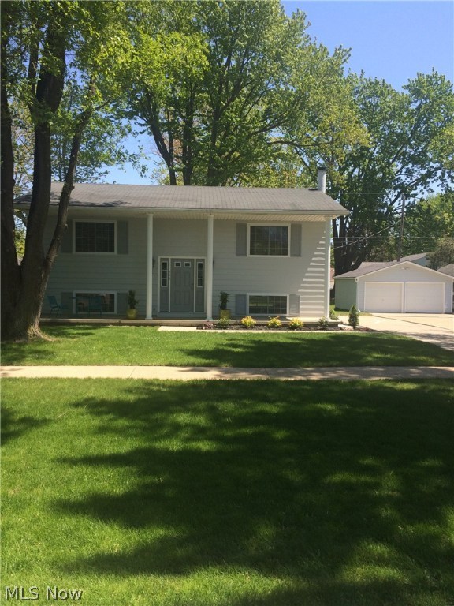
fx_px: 507
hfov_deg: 48.2
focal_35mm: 29
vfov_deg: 61.7
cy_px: 303
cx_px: 227
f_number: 2.2
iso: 32
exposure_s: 1/1080
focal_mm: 4.15
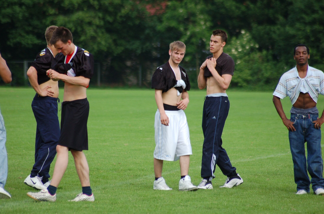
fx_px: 3234
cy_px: 107
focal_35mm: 360
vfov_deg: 3.8
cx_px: 162
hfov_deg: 5.7
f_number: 5.3
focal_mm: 240
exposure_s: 1/800
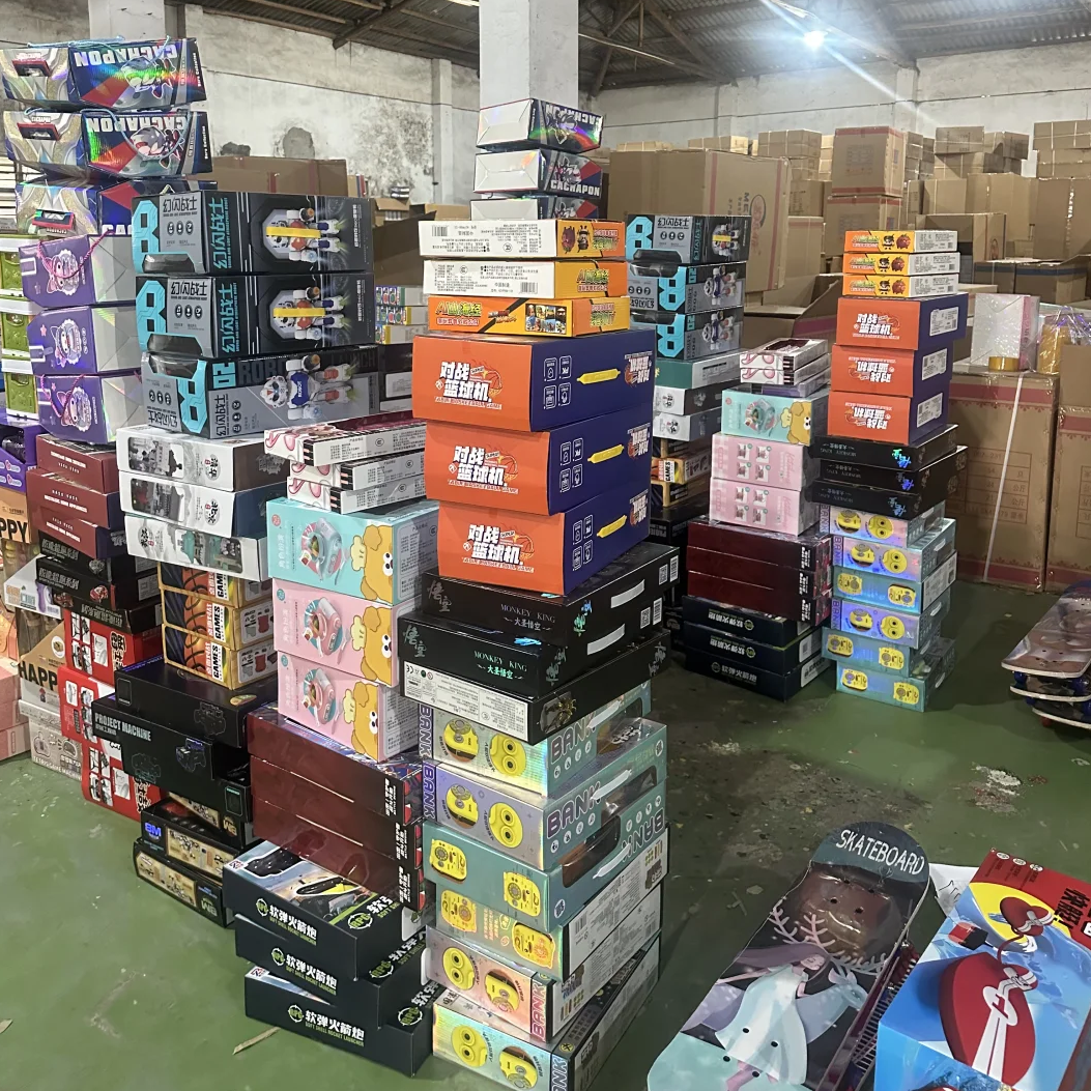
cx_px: 550
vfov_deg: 54.6
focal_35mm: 29
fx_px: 1034
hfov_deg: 55.6
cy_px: 372
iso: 800
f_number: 1.78
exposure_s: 1/50
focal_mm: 6.86
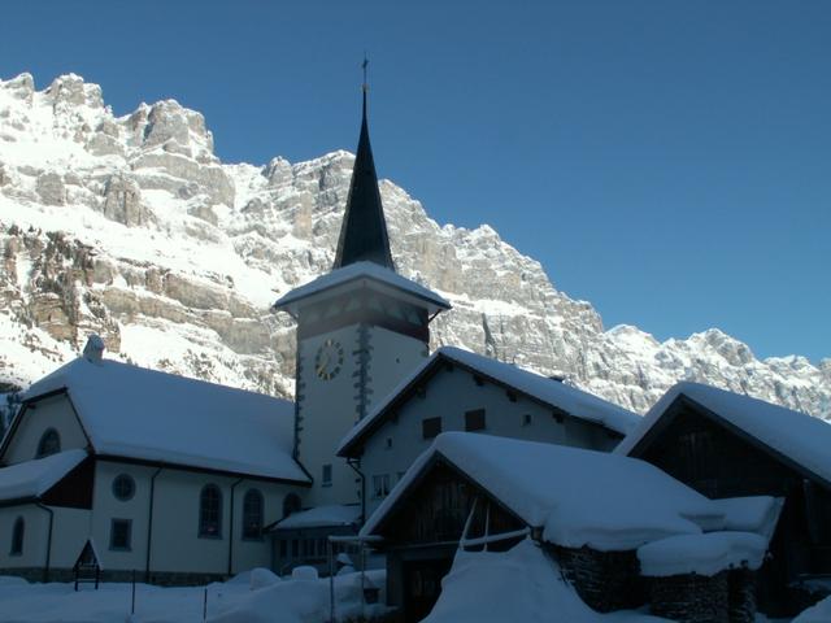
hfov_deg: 52.6
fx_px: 840
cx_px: 416
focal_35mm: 35
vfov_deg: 40.7
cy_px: 312
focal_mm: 5.86
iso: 50
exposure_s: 1/200
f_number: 7.1
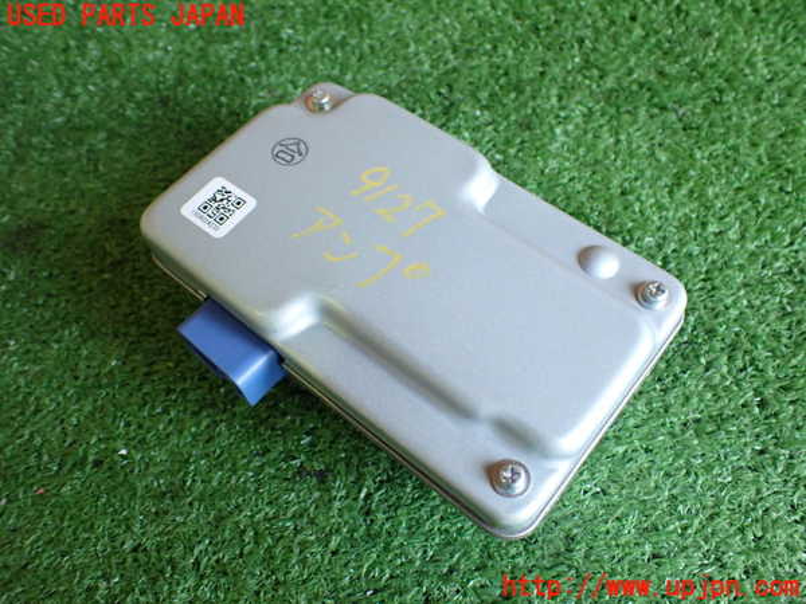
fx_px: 699
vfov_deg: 46.8
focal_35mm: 30
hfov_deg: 60.0
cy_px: 302
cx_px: 403
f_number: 2.3
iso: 800
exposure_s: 1/100
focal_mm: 5.4
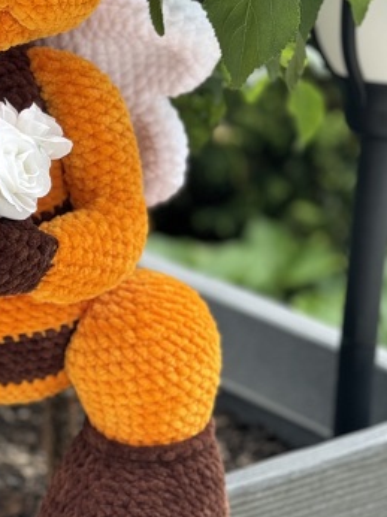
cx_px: 22
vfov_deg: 17.7
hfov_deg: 13.2
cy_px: 142
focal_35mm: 111
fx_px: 1657
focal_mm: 6.76
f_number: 1.78
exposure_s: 1/220
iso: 64
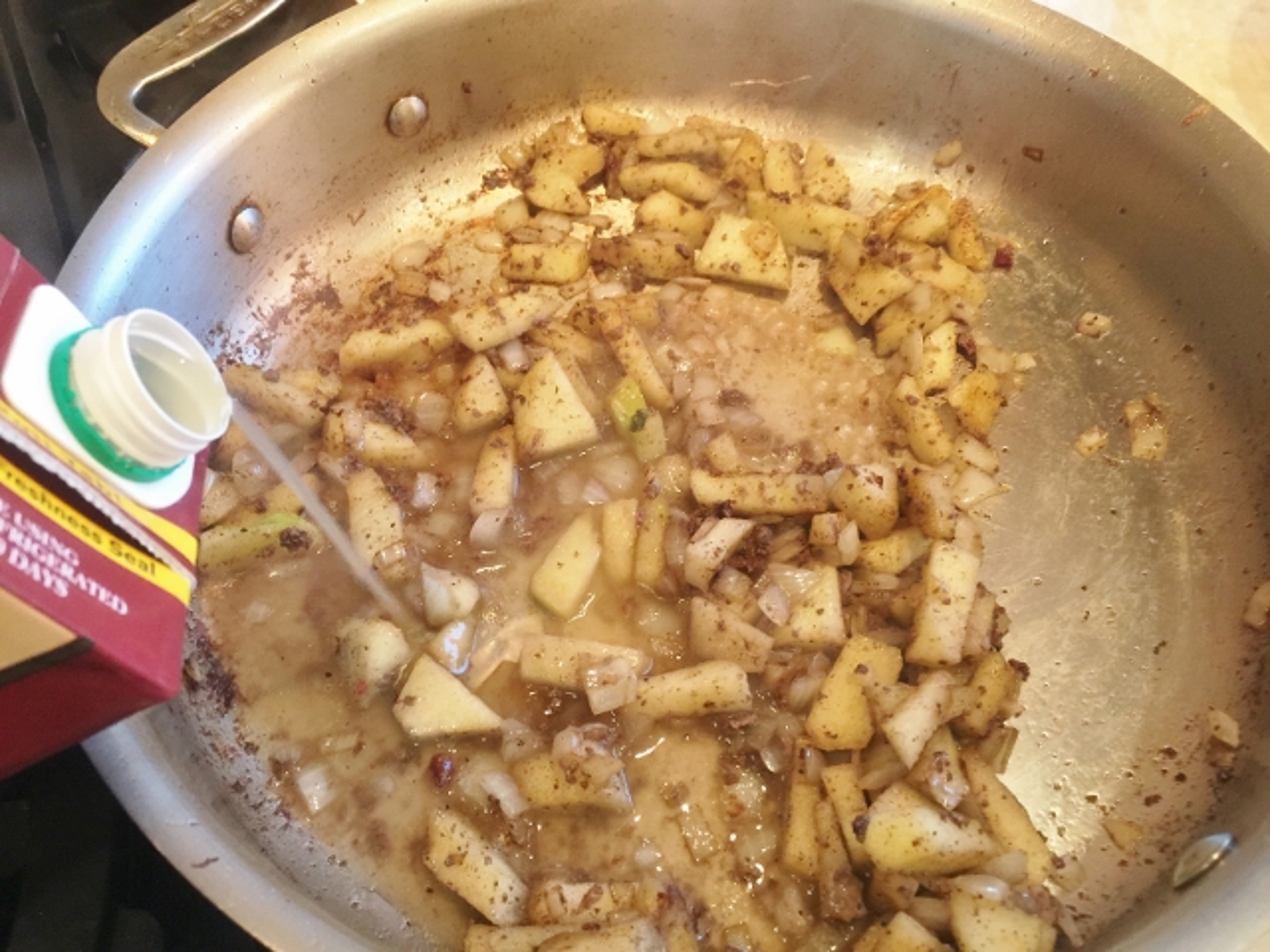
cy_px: 476
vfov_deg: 48.2
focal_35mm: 29
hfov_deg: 61.7
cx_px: 635
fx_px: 1064
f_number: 2.2
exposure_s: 1/15
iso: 80
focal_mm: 4.15
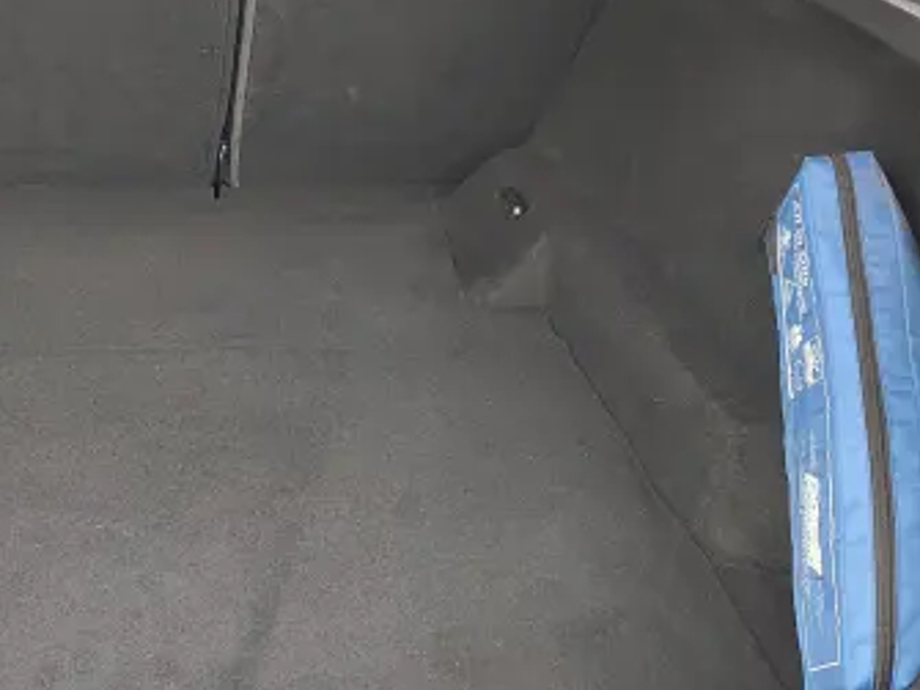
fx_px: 1169
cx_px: 132
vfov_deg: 32.9
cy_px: 341
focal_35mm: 44
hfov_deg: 40.4
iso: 241
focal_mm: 5.56
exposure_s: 1/50
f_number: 1.8
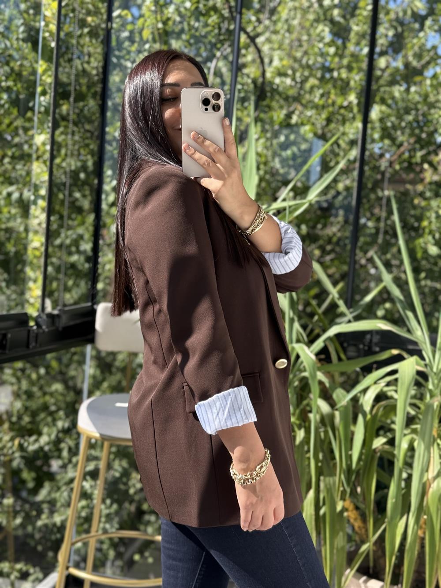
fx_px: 815
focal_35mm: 48
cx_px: 220
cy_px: 294
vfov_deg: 39.7
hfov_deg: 30.3
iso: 64
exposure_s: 1/669
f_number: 1.78
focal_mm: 6.76
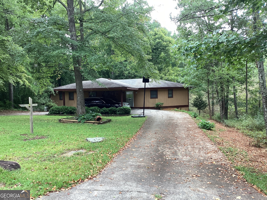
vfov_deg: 45.4
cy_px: 100
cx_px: 134
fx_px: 239
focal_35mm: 31
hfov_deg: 58.4
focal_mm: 3.3
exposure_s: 1/60
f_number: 2.4
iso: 50
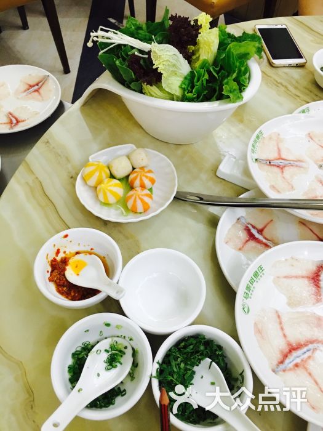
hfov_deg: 48.2
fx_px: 361
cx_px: 162
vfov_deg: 61.7
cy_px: 216
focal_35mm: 29
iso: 100
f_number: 2.2
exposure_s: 1/17
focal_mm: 4.15
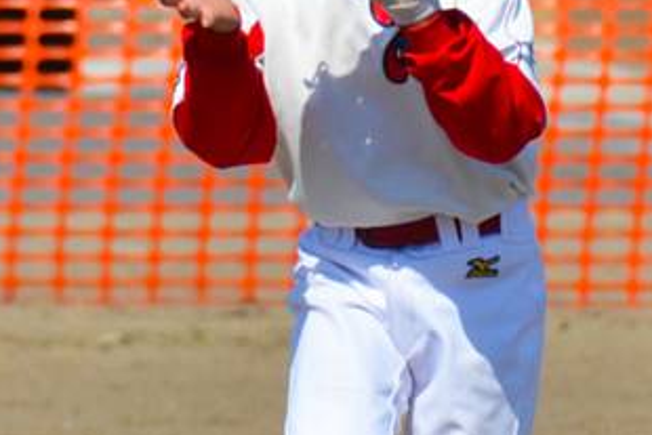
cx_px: 346
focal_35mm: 869
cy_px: 271
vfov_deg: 1.6
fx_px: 15745
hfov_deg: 2.4
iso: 400
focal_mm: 300
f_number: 7.1
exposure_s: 1/2000
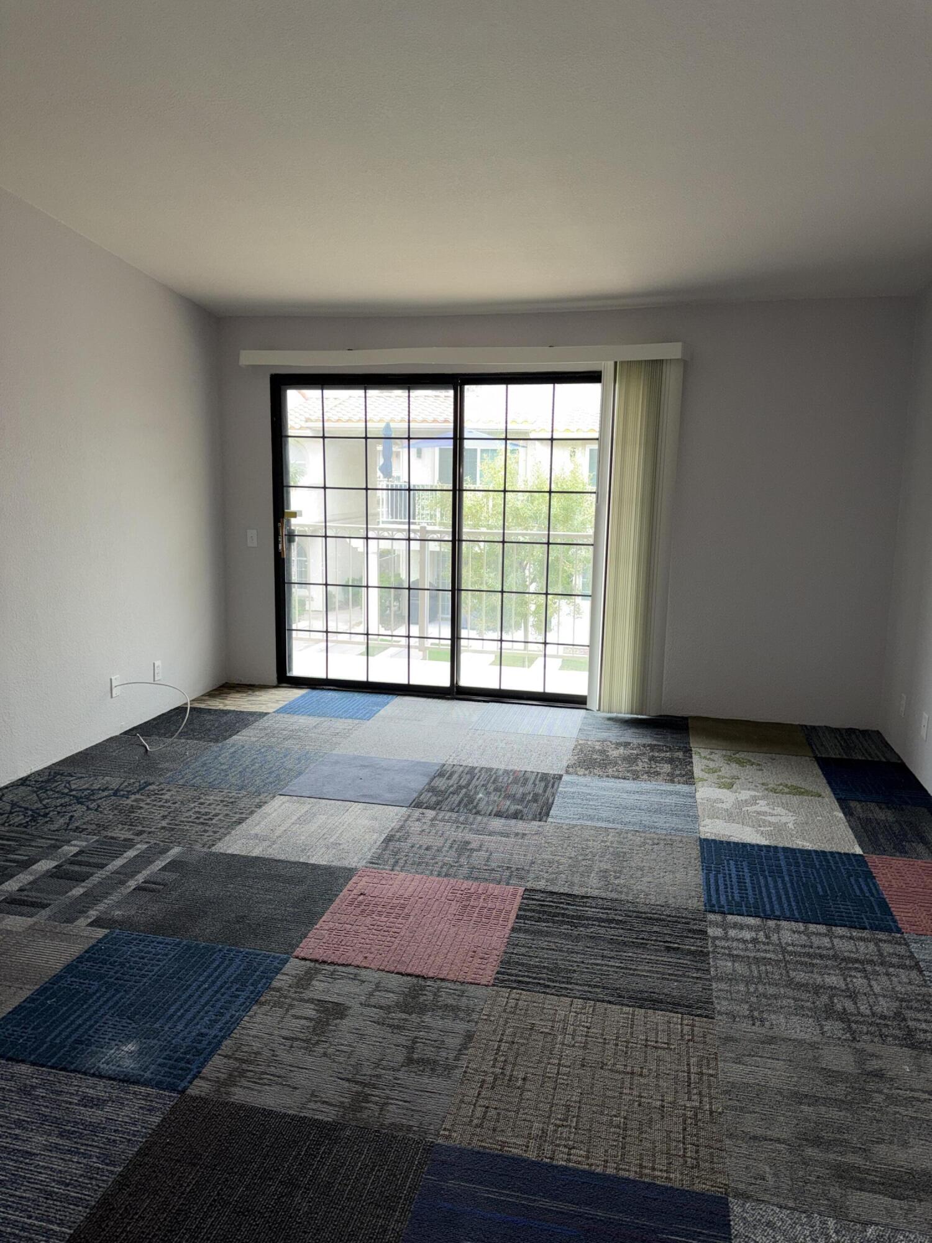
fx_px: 862
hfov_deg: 56.8
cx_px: 466
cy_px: 622
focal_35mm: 24
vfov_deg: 71.6
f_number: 1.78
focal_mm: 6.76
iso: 80
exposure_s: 1/26
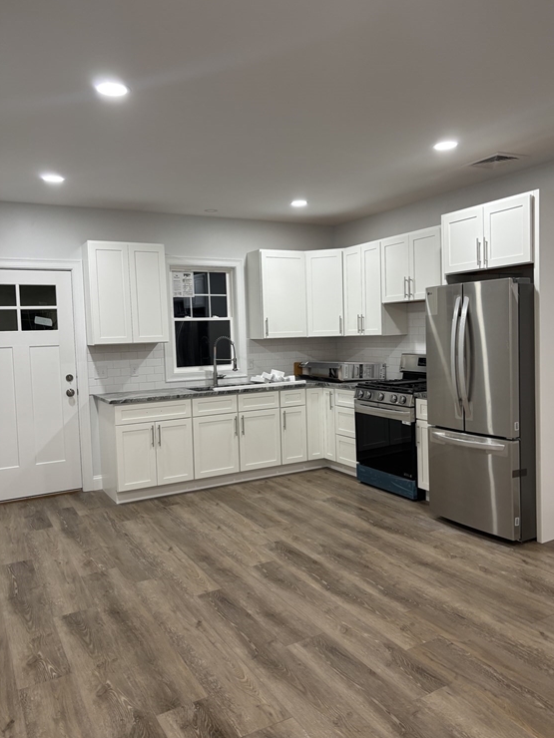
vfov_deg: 65.3
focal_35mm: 27
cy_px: 364
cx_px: 282
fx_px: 576
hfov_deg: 51.4
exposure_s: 1/60
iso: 100
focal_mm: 5.96
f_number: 1.6
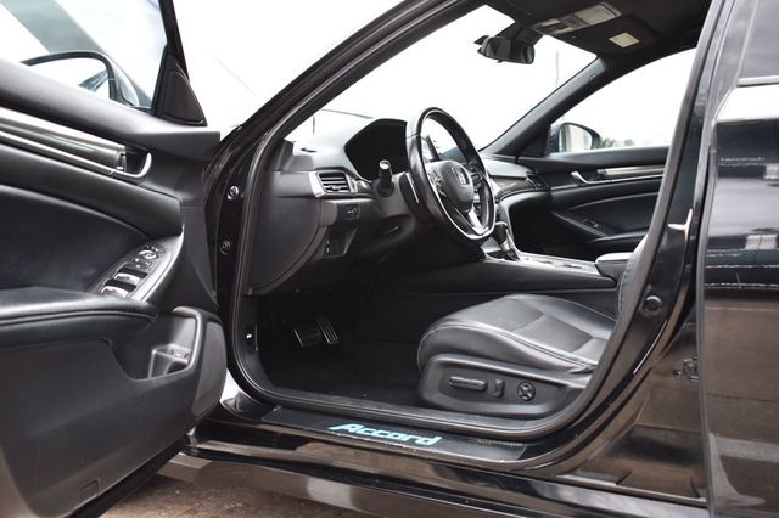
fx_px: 779
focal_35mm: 36
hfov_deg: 53.2
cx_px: 390
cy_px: 259
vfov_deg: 36.8
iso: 400
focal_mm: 24
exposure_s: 1/100
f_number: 5
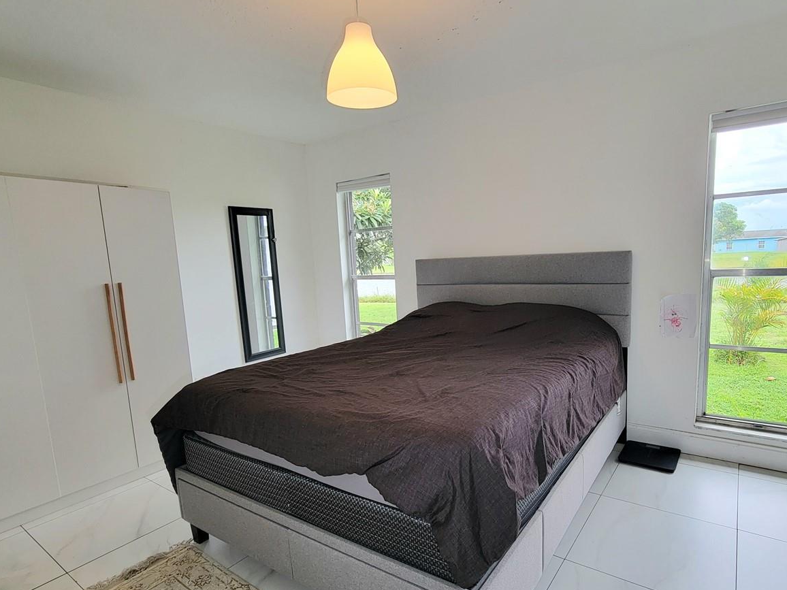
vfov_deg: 71.4
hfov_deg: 87.5
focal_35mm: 18
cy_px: 327
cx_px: 432
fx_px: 409
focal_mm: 2.2
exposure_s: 1/60.2
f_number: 2.2
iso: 50
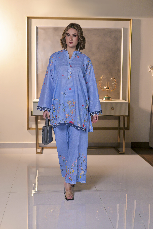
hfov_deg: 26.5
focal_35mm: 51
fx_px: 325
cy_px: 114
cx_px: 77
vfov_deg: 38.9
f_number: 2.8
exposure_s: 1/160
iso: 320
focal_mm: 50
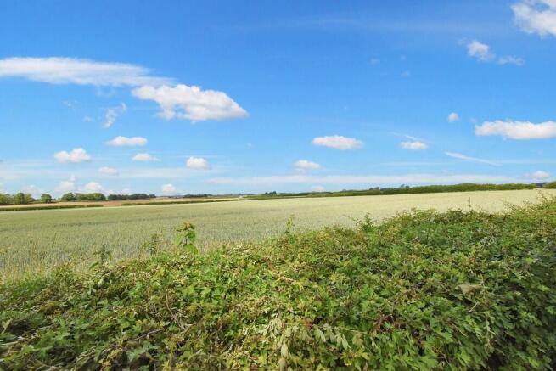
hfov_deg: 90.0
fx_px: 278
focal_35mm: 18
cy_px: 186
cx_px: 278
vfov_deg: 67.4
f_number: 14
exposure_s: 1/800
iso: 800
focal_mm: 12
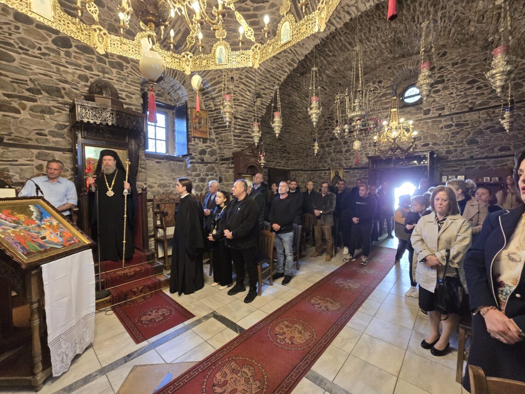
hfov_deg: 106.2
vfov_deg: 89.9
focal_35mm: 13
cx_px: 262
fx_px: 197
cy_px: 197
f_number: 2.2
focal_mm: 2.2
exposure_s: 1/50
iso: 500
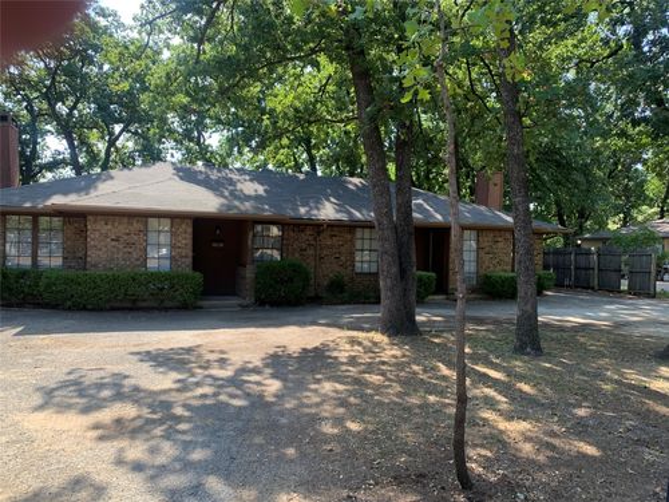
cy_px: 251
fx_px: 502
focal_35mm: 26
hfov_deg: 67.3
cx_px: 334
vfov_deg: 53.1
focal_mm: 4.25
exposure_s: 1/297
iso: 25
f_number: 1.8
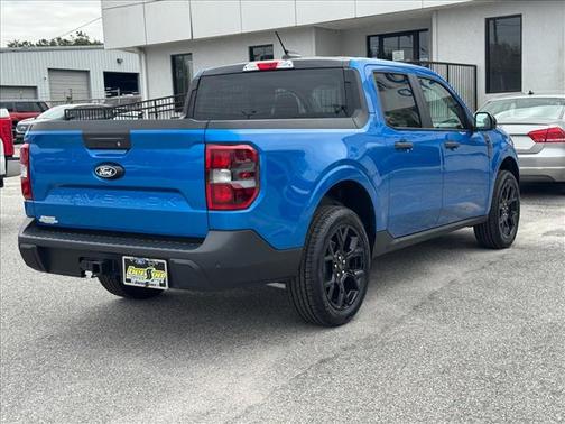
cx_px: 282
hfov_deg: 39.7
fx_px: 783
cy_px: 212
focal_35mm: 48
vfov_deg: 30.3
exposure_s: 1/1724
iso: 64
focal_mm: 6.76
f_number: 1.78
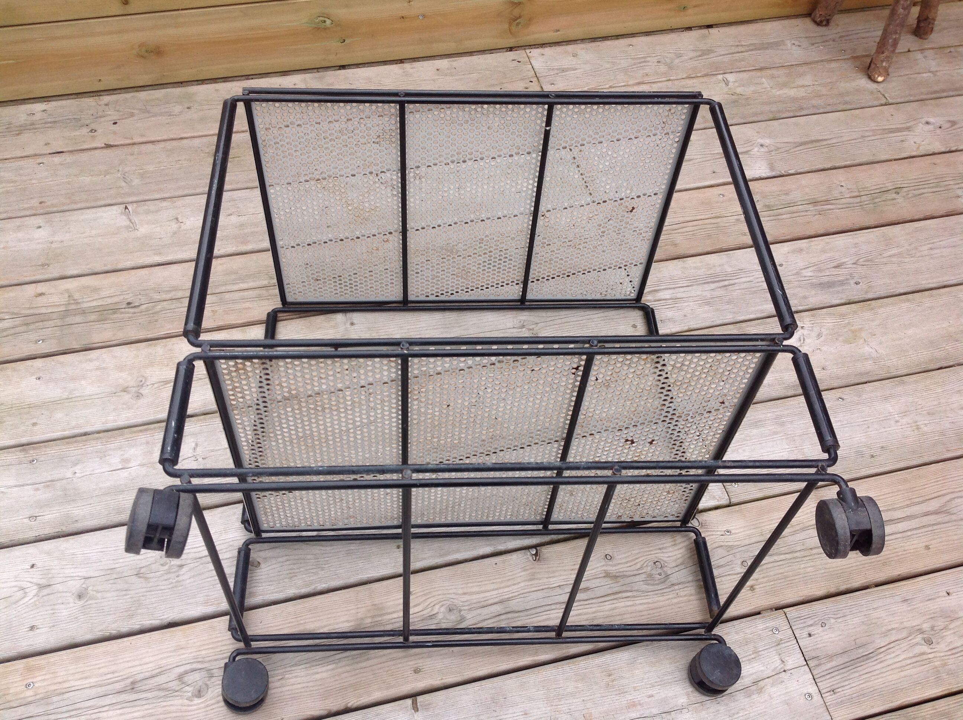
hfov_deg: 52.7
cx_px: 482
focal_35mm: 35
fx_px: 972
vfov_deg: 40.6
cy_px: 360
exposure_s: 1/889
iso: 50
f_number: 2.4
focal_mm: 4.28
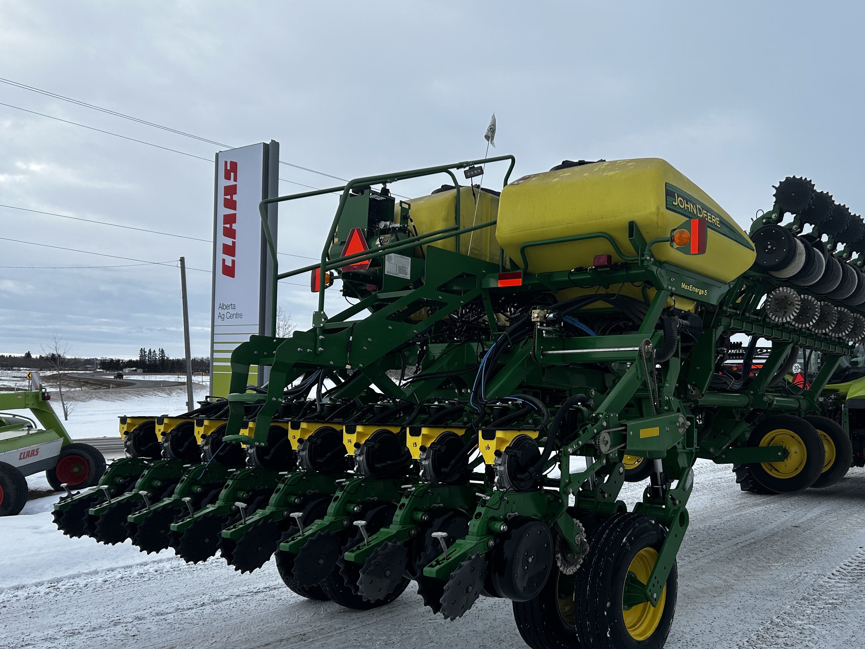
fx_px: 825
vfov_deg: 42.9
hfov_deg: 54.7
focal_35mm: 33
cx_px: 544
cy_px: 351
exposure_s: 1/2299
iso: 50
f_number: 1.5
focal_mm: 5.7
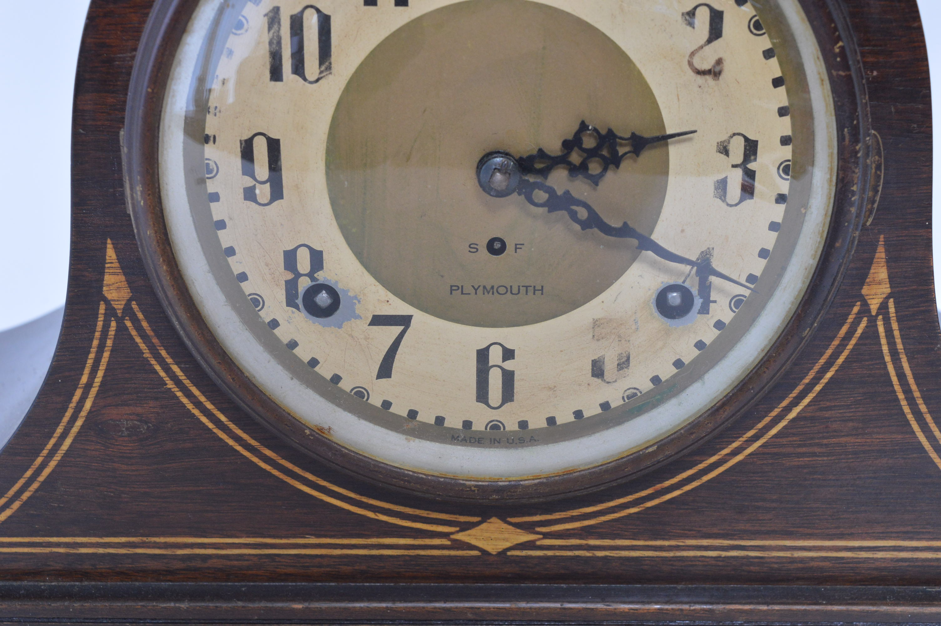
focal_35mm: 57
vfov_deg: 23.7
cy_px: 313
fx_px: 1489
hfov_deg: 35.1
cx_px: 470
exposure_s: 1/80
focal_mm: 38
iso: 800
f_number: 9
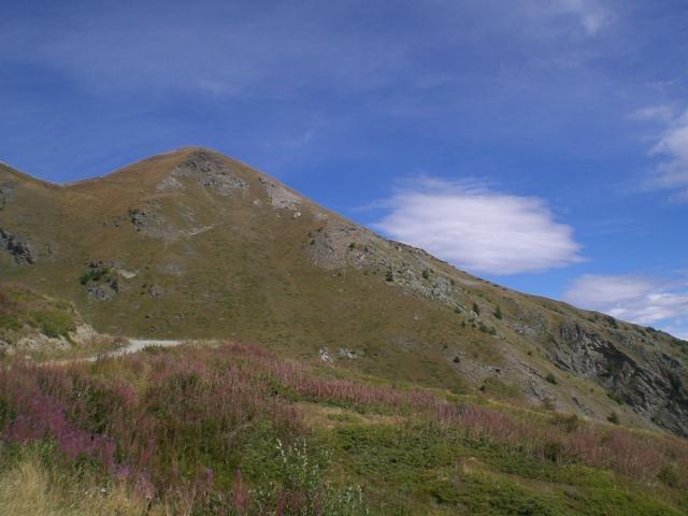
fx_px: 755
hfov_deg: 49.0
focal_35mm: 38
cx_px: 344
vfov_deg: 37.7
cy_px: 258
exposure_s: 1/640
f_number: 4.4
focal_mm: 6.3
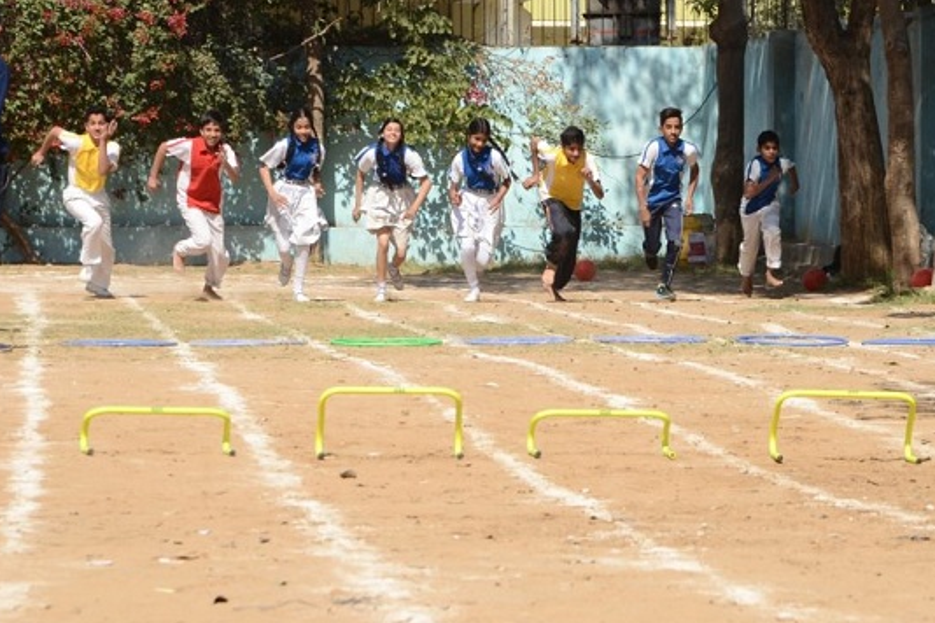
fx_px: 4830
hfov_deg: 11.0
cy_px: 301
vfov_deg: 7.4
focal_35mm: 186
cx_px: 625
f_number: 11
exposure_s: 1/250
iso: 200
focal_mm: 92
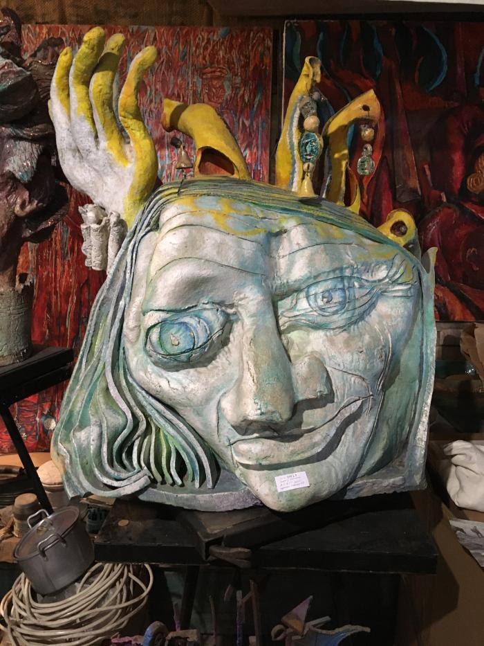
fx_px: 541
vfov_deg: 61.7
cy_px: 323
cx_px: 242
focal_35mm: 29
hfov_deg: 48.2
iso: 400
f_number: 2.2
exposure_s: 1/17
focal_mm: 4.15
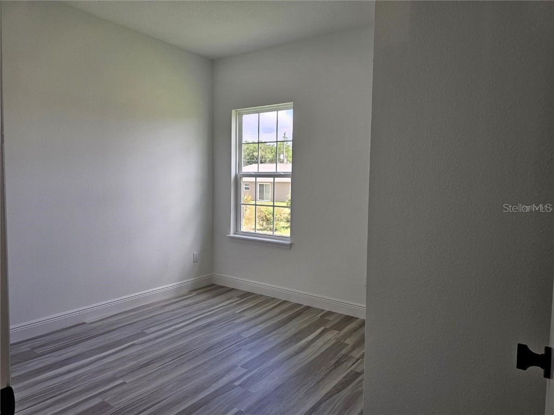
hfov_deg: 73.9
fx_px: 368
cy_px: 208
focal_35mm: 23
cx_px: 277
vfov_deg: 58.9
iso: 32
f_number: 1.7
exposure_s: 1/120
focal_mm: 6.3
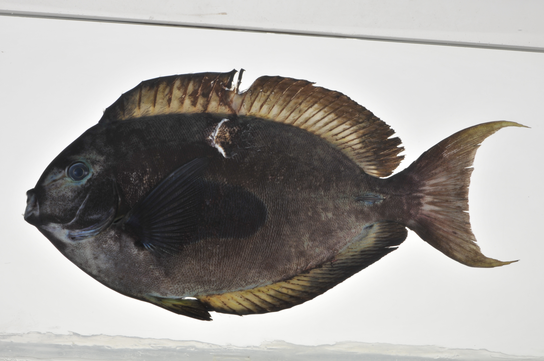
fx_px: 2377
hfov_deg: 13.1
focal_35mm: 158
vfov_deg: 8.7
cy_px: 180
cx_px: 272
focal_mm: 105
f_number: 29
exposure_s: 1/60
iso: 200
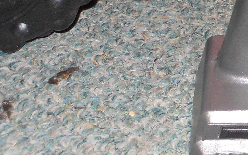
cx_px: 324
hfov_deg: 17.6
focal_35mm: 111
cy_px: -25
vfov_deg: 11.6
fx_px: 750
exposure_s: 1/25
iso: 200
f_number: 3.7
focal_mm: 5
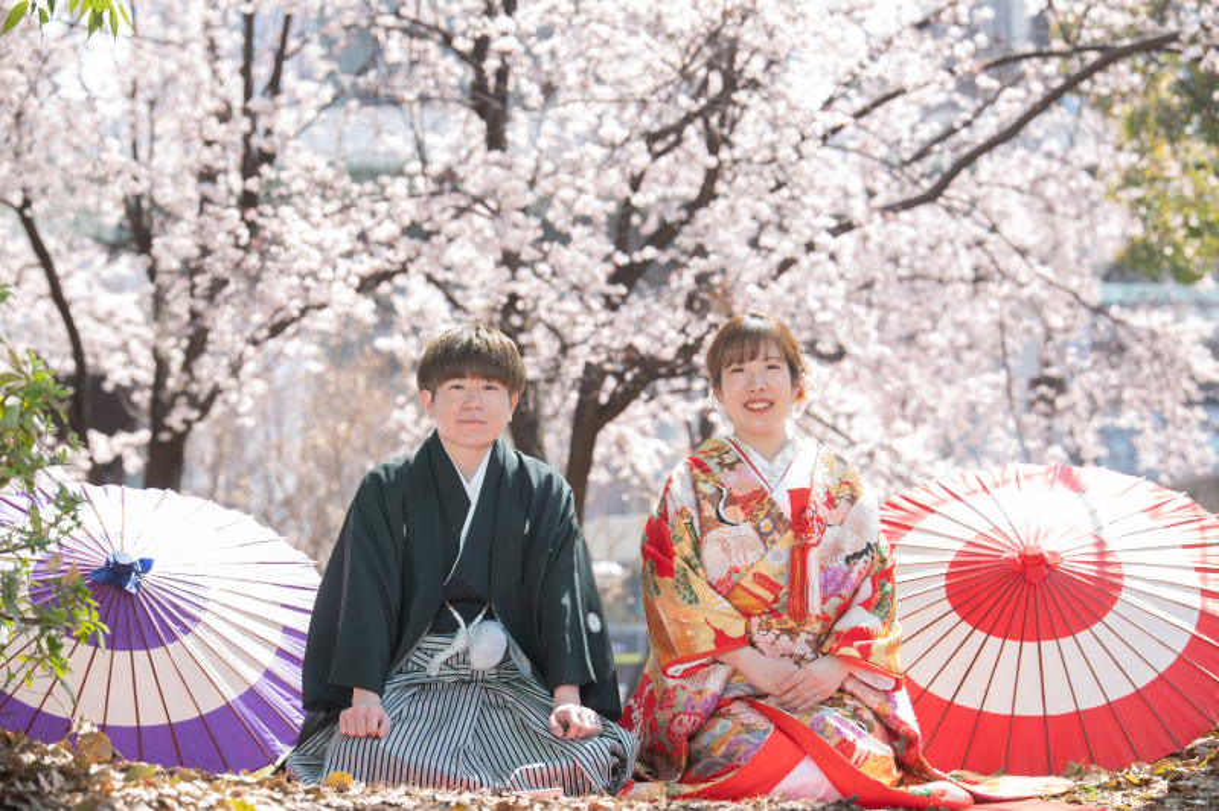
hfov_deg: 17.7
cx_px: 610
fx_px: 3925
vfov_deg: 11.8
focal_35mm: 116
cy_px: 406
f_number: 5.6
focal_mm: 116
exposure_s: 1/200
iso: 250
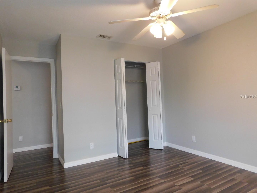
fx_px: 171
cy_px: 96
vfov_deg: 58.9
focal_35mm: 23
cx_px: 128
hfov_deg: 73.9
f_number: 3
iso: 320
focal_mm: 4
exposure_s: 1/30
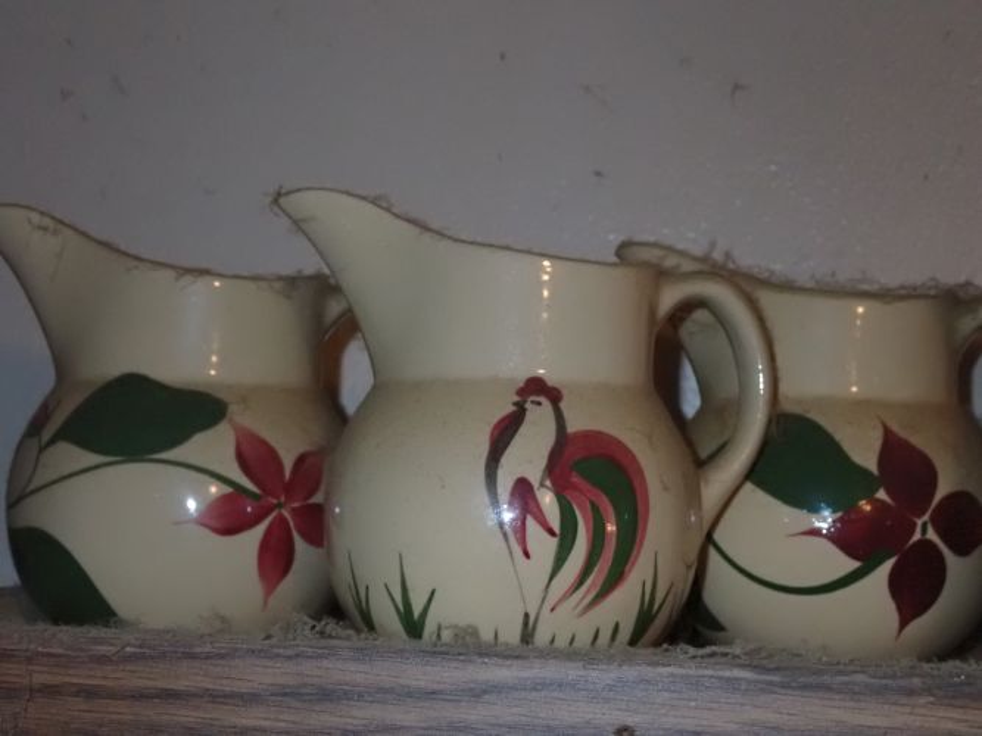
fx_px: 1645
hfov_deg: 33.2
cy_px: 368
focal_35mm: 58
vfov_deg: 25.2
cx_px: 491
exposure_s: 1/60
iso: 1600
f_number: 10
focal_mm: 10.35
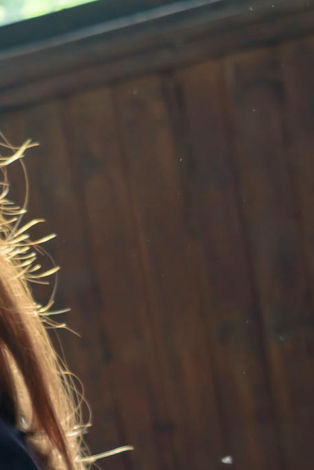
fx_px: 2066
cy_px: 612
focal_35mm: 158
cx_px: -172
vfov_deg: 12.6
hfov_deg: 8.5
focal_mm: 23
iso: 160
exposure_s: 1/160
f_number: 3.2
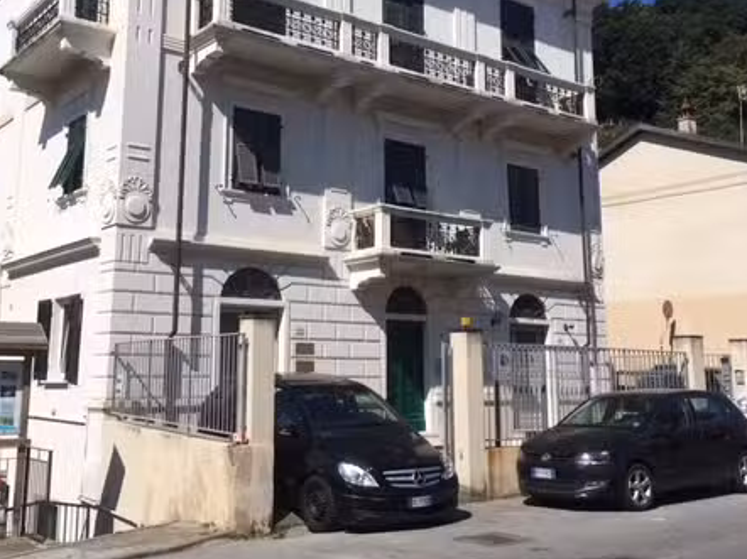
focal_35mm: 42
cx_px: 331
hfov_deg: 44.7
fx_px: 906
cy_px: 196
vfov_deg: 34.1
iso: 25
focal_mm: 4.15
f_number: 2.2
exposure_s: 1/3205
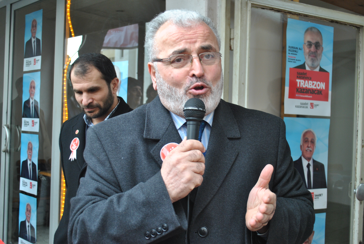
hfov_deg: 43.6
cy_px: 122
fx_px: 456
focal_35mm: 45
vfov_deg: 29.9
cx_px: 182
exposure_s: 1/30
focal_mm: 30
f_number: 4.5
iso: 360
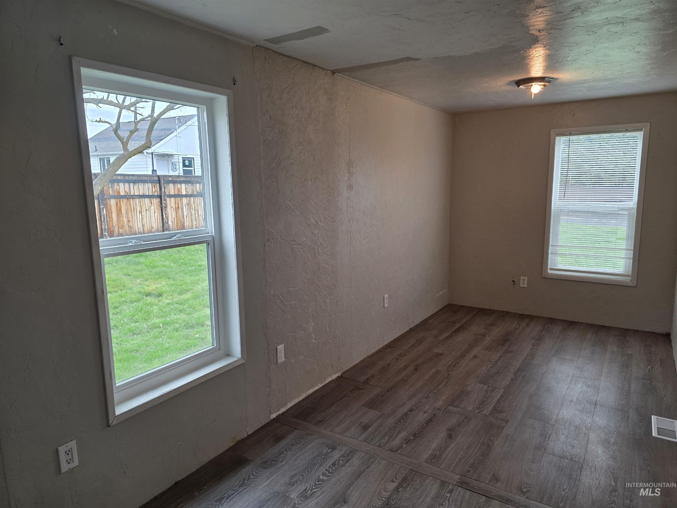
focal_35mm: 23
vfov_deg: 58.9
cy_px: 254
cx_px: 338
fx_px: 450
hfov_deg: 73.9
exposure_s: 1/120
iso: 100
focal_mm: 6.3
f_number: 1.7
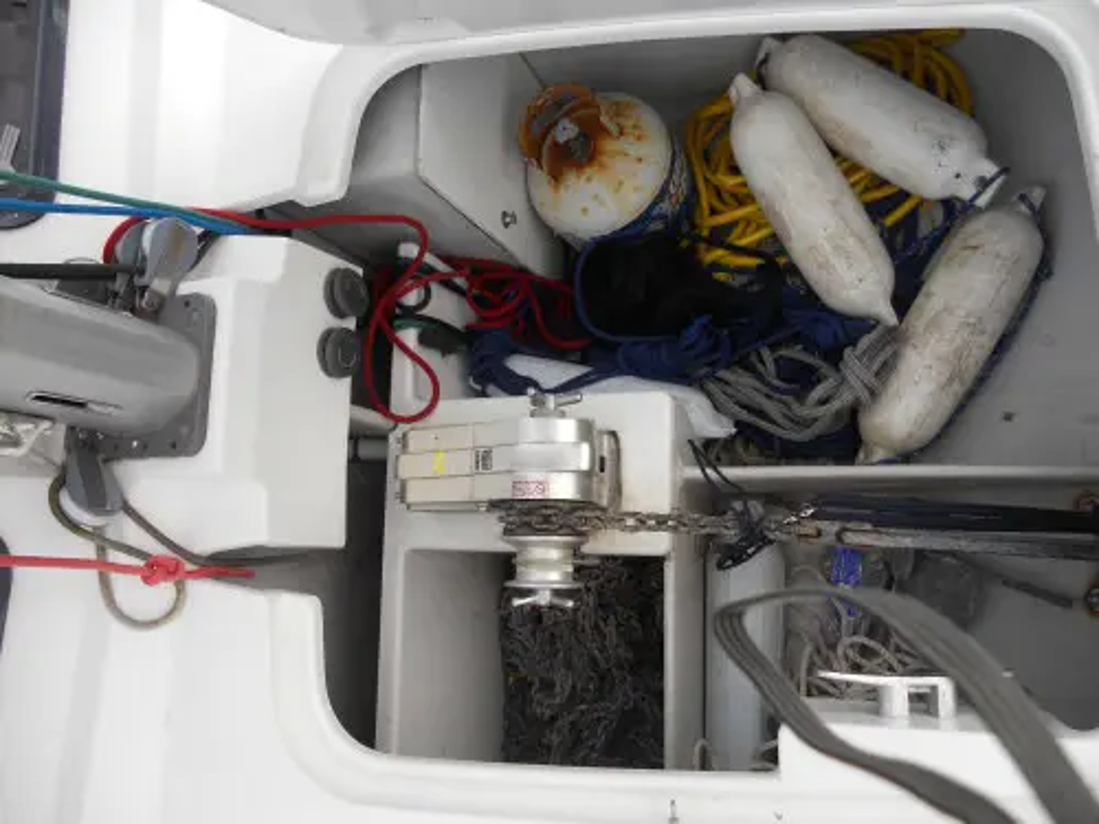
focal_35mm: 27
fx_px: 857
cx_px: 550
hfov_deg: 65.3
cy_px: 412
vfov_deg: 51.4
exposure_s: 1/250
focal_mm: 4.9
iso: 80
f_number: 3.2
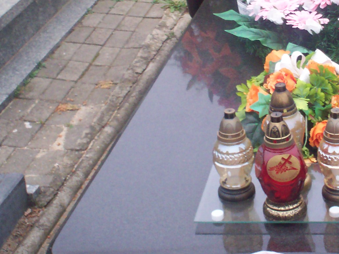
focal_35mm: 90
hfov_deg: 21.5
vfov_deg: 16.3
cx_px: 266
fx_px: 882
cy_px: 53
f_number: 4.5
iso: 140
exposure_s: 1/22.8
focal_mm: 6
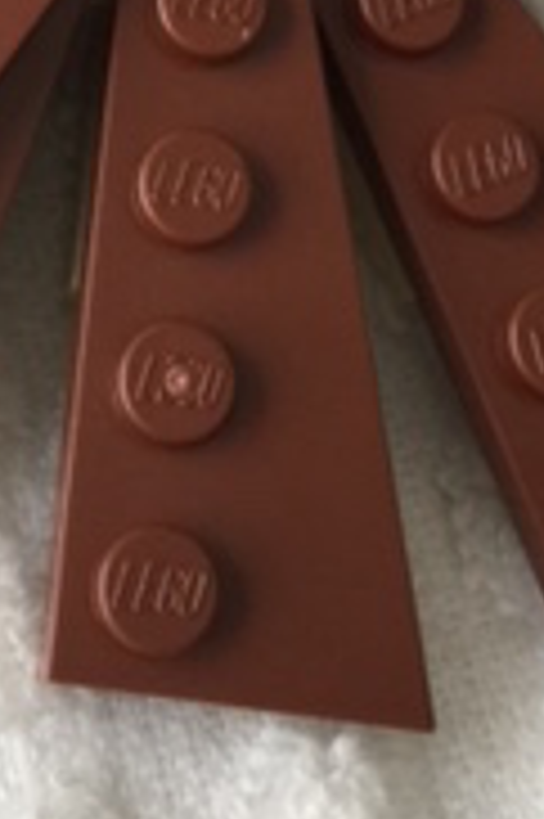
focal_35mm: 106
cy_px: -274
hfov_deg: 12.8
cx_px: 18
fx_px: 2407
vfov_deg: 17.9
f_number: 2.2
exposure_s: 1/30
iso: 50
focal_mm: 4.15
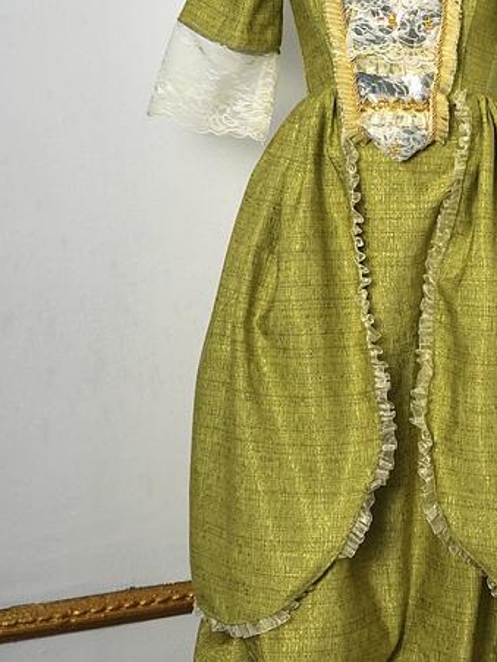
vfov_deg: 21.3
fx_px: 1759
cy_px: 301
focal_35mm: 92
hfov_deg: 15.9
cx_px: 454
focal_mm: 36
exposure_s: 1/125
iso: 800
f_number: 5
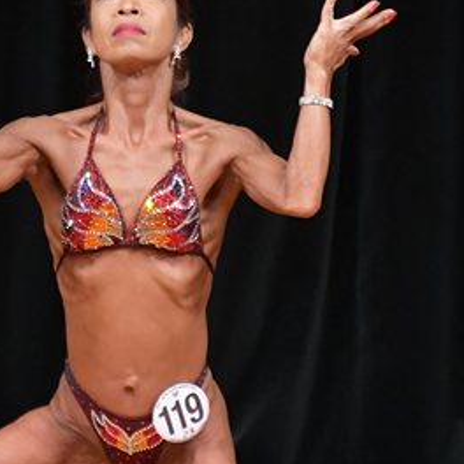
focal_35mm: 1121
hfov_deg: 1.6
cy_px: 250
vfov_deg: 1.6
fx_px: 17000
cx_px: 192
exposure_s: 1/400
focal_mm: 300
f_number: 5.6
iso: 5000
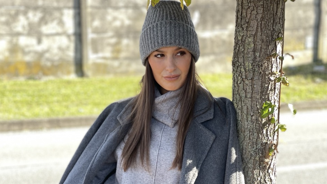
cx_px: 163
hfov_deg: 22.7
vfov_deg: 12.7
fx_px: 815
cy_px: 193
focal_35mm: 94
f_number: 2.2
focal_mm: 7.5
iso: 20
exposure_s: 1/135
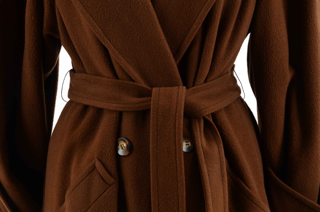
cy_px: 106
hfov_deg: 13.1
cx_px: 160
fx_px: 1397
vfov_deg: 8.7
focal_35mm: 158
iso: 160
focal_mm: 105
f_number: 8
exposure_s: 1/80
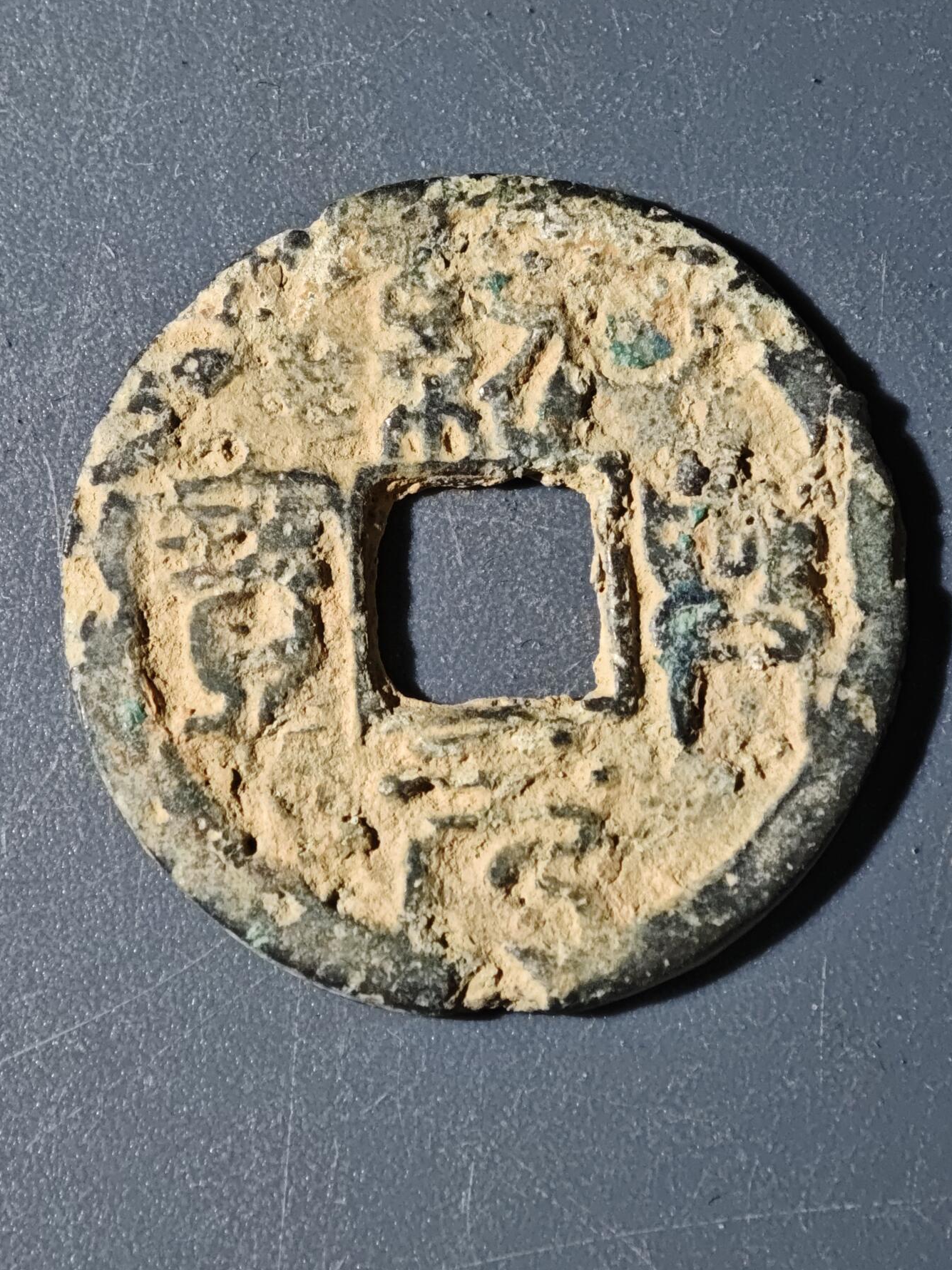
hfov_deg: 15.9
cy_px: 635
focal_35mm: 93
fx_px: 3411
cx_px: 479
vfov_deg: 21.1
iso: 400
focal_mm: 9
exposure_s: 1/100
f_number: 2
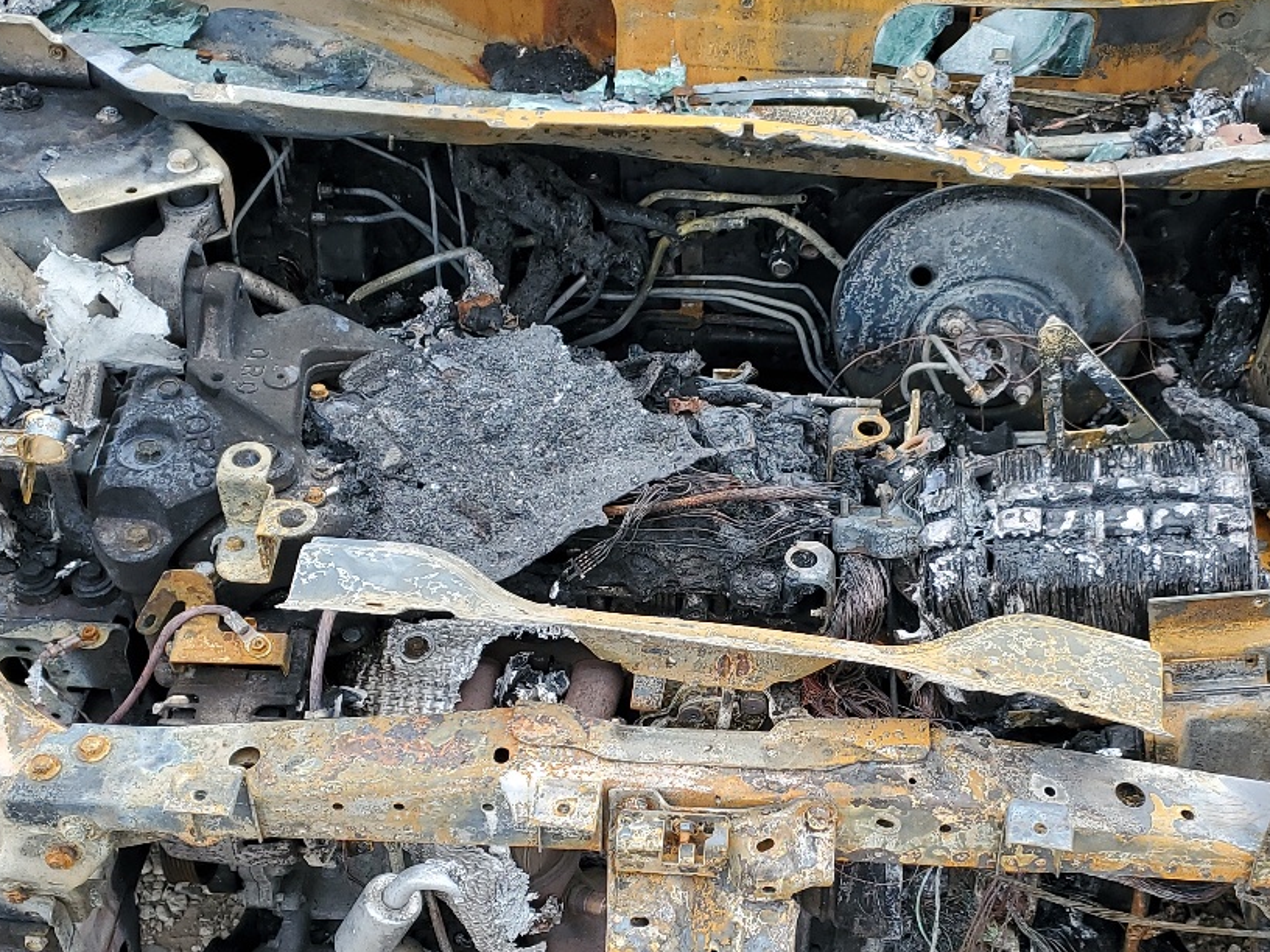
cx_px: 733
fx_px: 1871
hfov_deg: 37.4
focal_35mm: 51
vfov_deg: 28.5
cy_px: 543
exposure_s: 1/556
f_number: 1.5
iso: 50
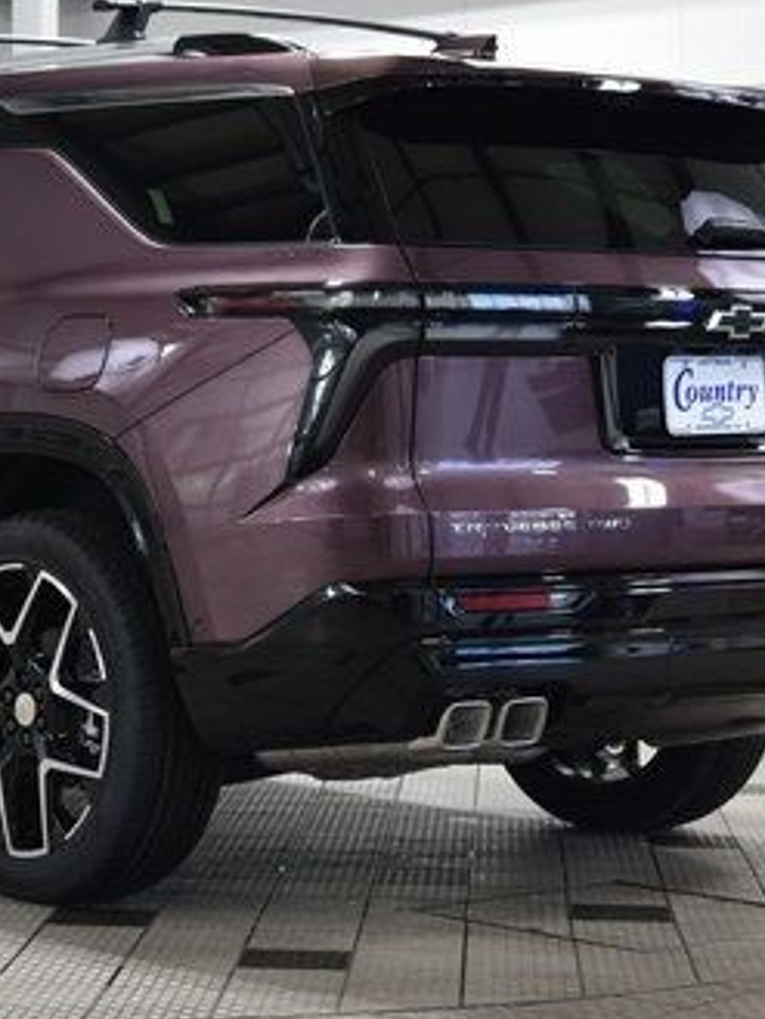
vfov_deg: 19.4
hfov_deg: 14.5
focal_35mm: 101
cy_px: 426
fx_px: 2974
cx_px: 121
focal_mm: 36
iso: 450
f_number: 6.3
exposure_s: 1/15
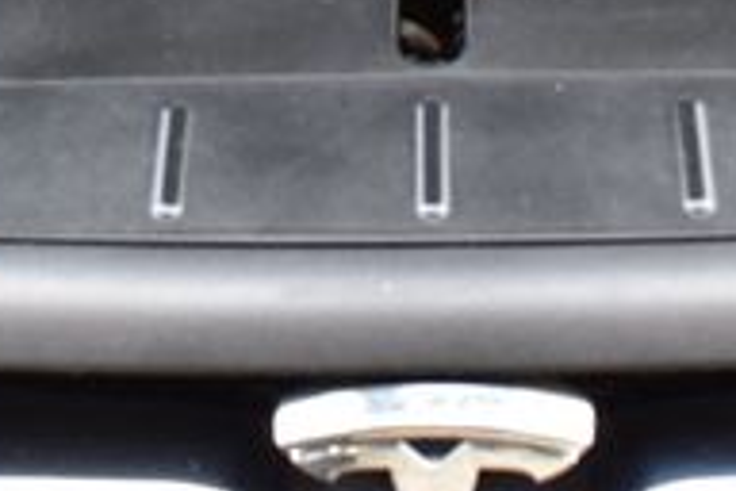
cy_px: -253
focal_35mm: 110
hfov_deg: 18.6
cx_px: 433
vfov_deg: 11.9
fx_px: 2249
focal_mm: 22
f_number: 6.3
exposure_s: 1/15
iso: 400
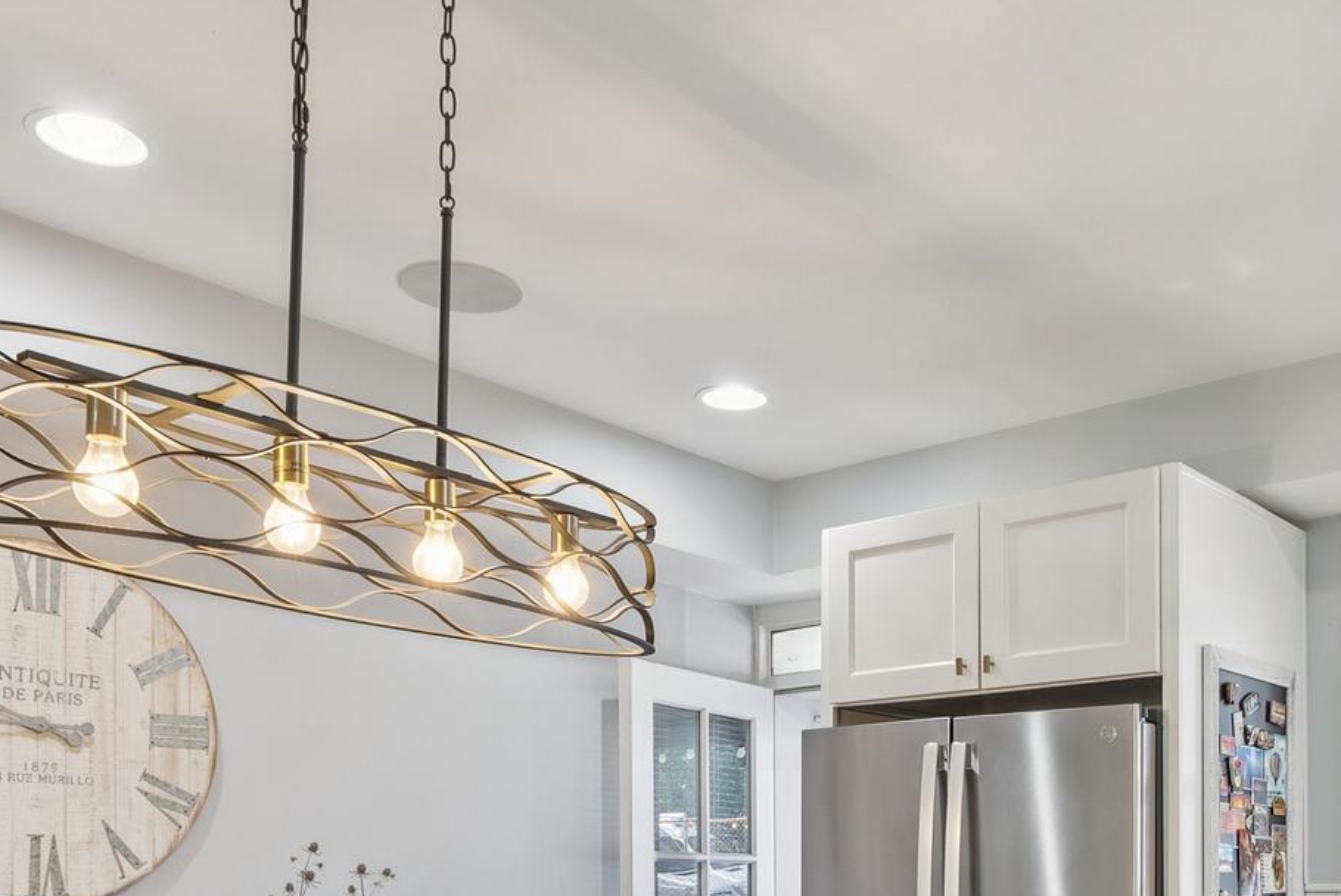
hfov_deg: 52.4
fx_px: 1342
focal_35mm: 36
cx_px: 856
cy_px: 929
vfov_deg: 33.3
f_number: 9
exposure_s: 1/6
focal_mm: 16
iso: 200
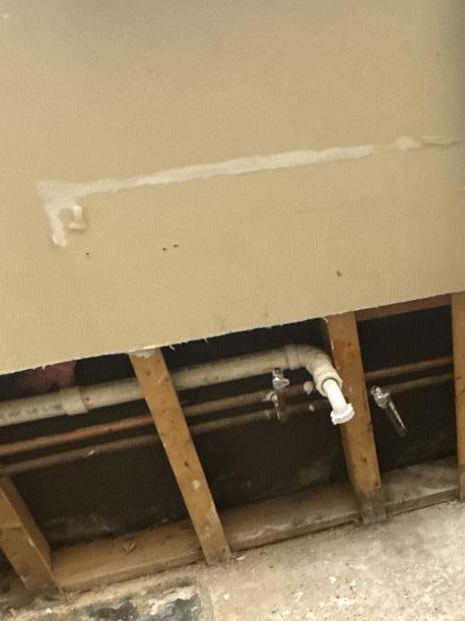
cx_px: 492
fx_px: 788
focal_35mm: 44
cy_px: 621
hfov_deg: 30.0
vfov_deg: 38.2
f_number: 2.2
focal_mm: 2.22
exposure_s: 1/60
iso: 500
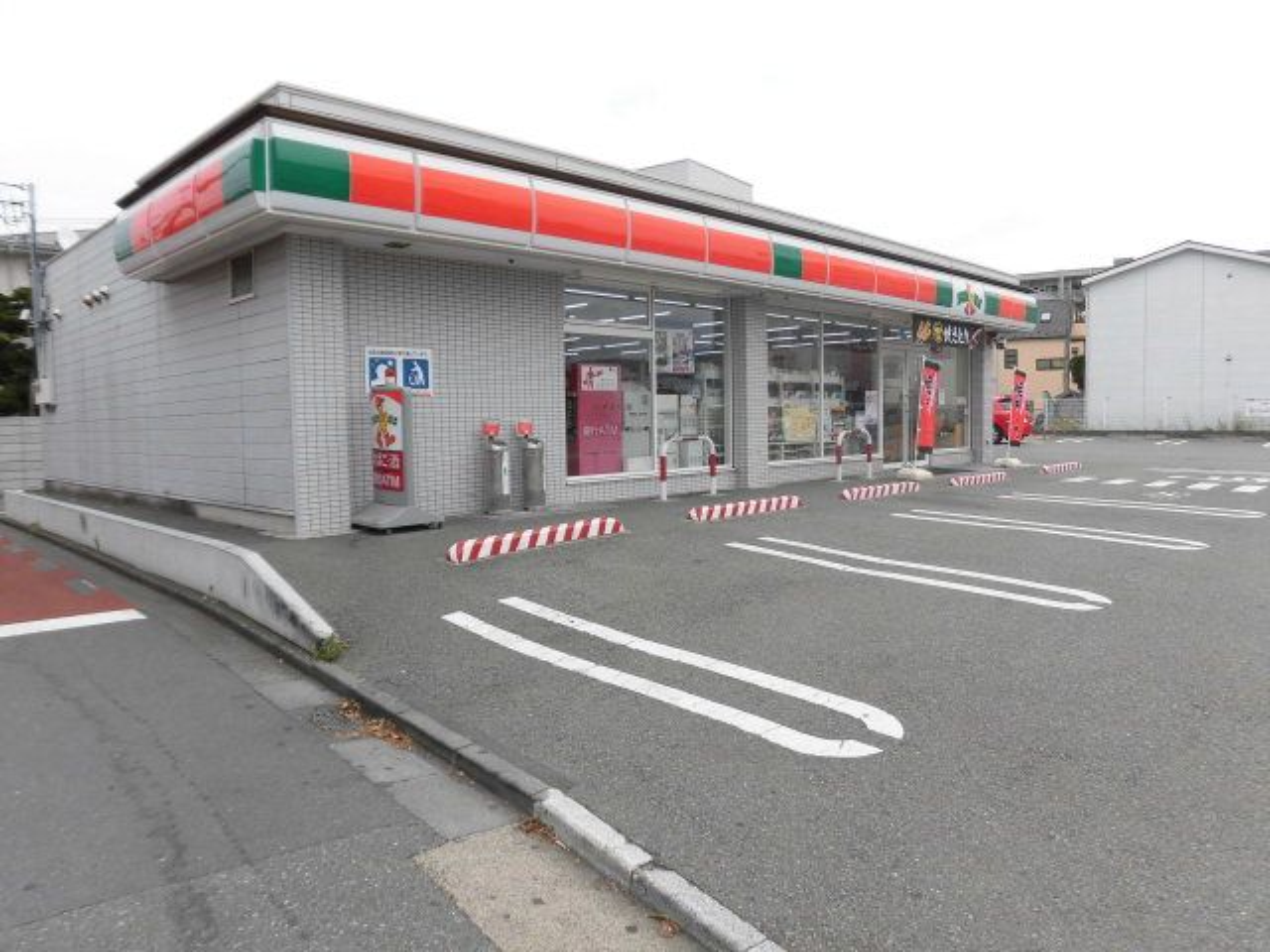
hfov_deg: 71.6
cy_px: 476
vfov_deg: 56.8
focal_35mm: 24
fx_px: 881
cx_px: 635
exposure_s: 1/800
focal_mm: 4.3
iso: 100
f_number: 3.1
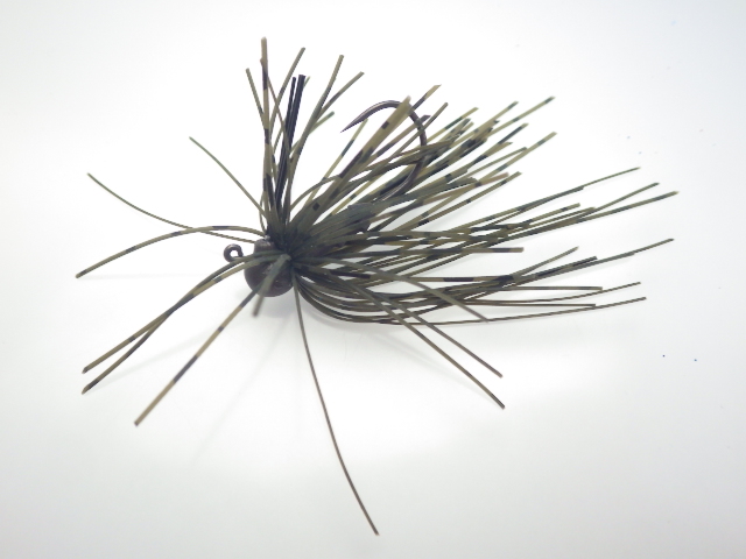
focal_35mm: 31
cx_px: 373
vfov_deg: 45.4
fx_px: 668
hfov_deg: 58.4
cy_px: 280
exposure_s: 1/45
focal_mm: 5.5
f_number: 3.1
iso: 250
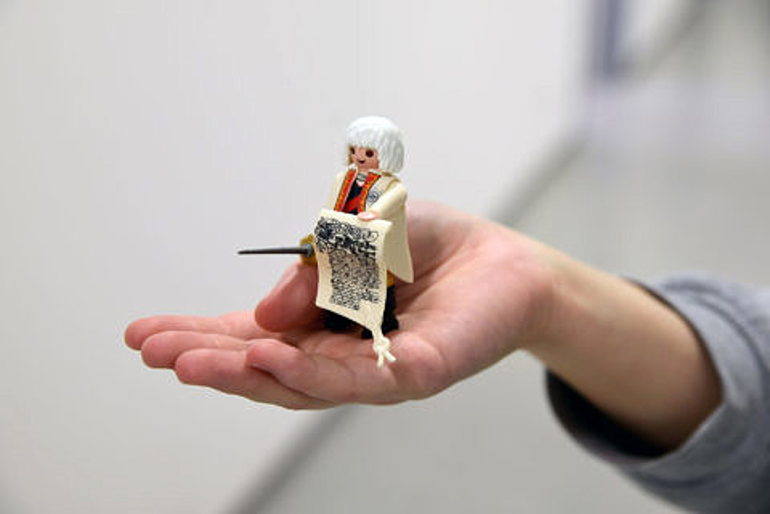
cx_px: 385
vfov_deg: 19.5
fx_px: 1497
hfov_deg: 28.8
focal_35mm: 70
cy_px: 257
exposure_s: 1/60
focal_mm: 70
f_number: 4
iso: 640
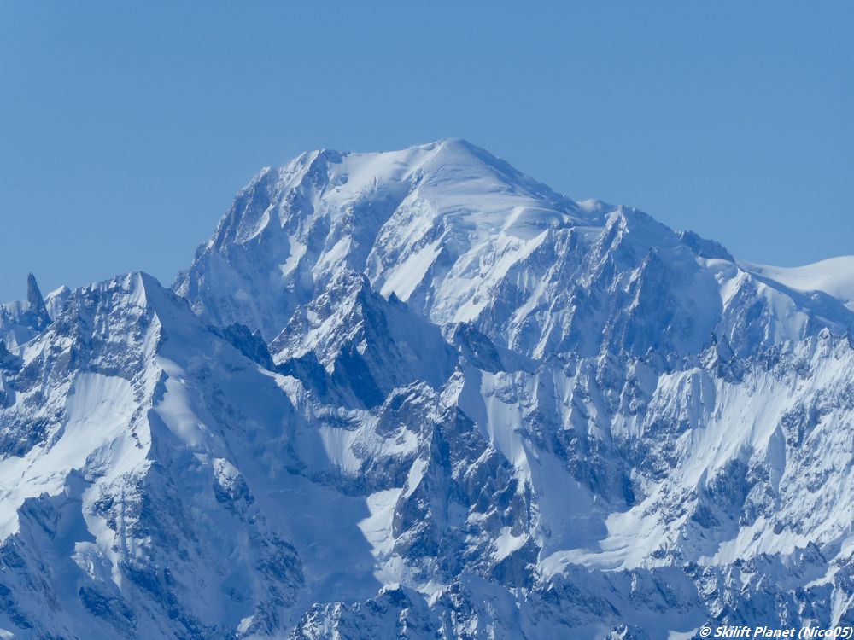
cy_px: 320
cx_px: 427
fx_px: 10954
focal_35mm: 444
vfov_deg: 3.3
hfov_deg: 4.5
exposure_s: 1/1000
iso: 80
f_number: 6
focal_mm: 71.7
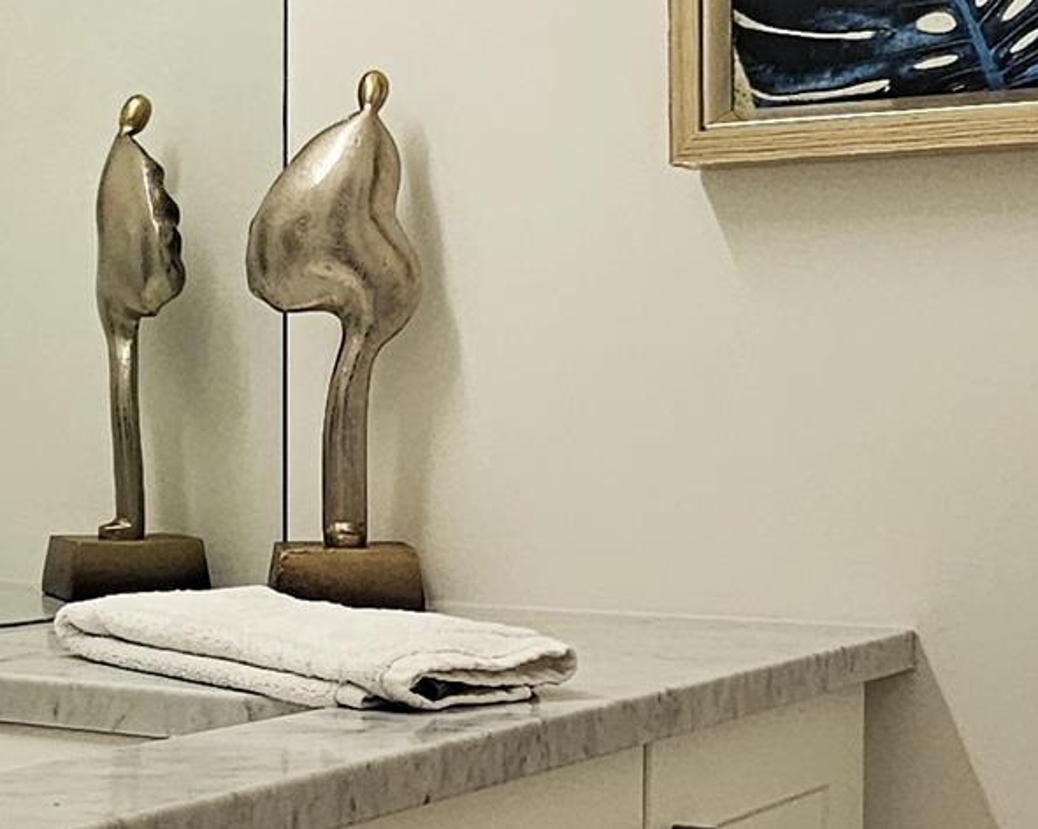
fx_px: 2026
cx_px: 295
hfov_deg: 28.4
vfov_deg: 23.1
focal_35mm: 66
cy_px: 443
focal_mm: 2.2
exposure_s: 1/120
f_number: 2.2
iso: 80
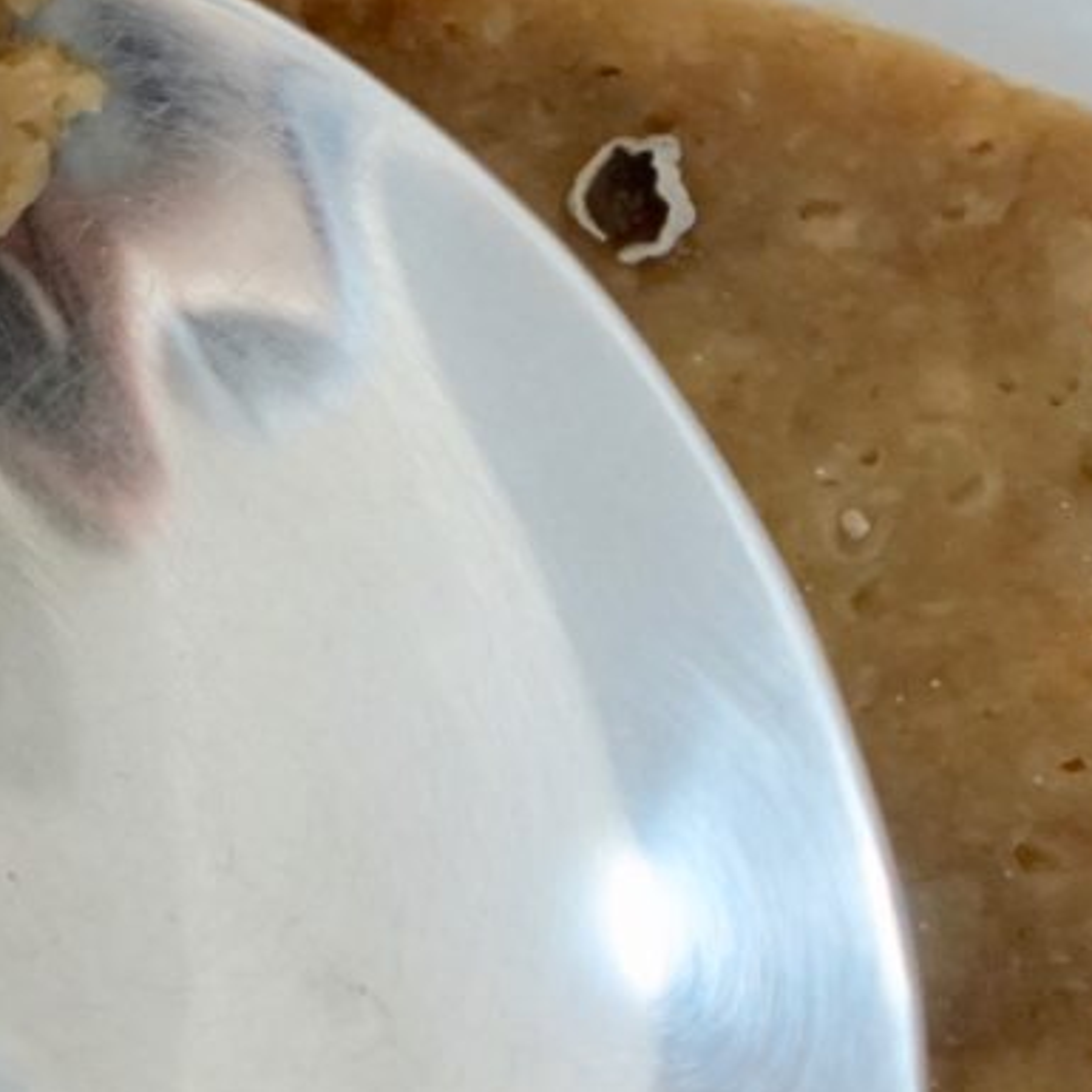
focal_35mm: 178
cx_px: -238
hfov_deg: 9.7
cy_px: 153
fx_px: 6342
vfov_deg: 9.8
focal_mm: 35
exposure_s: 1/60
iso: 1000
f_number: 4
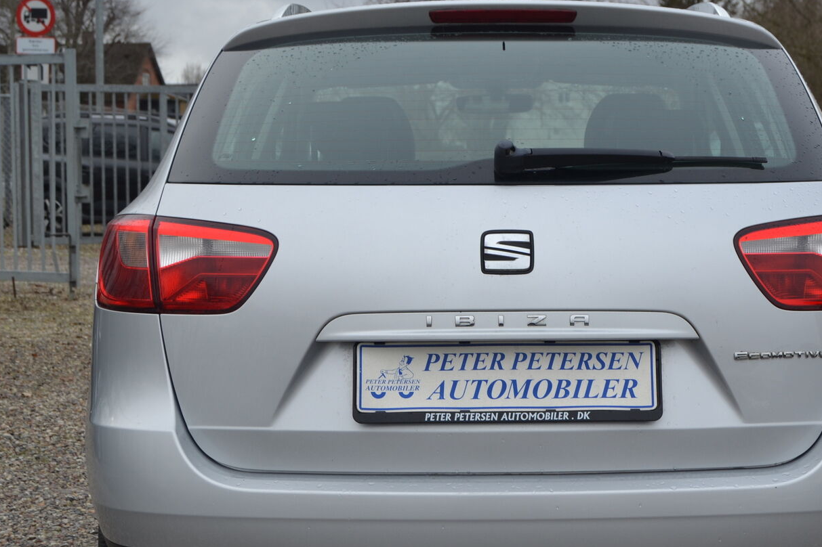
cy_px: 305
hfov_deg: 26.6
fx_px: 1735
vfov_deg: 17.9
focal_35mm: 76
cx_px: 511
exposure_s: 1/160
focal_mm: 32
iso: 100
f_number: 6.3
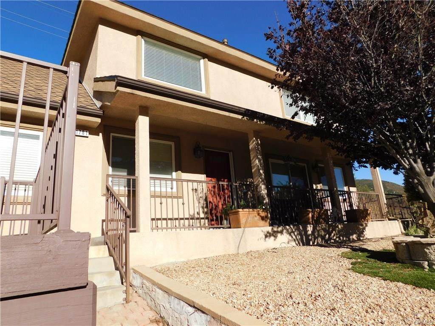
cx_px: 218
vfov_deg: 58.9
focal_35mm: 23
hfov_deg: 73.9
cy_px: 163
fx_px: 289
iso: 125
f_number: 6
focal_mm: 4
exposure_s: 1/500
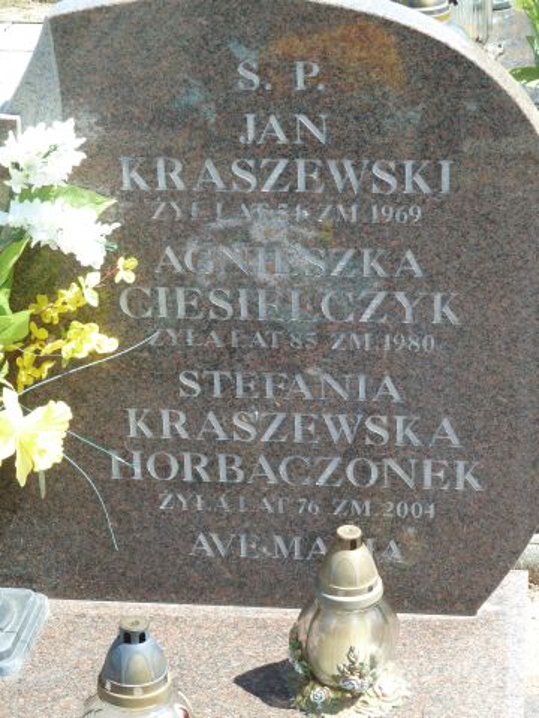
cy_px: 359
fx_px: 1993
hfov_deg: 15.4
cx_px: 270
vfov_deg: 20.4
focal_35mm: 96
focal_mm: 15.8
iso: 80
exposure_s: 1/125
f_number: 4.3
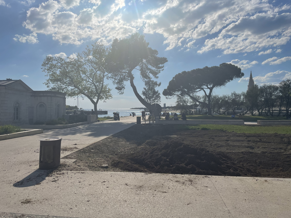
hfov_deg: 67.3
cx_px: 146
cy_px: 109
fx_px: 219
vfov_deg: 53.1
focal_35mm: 26
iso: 32
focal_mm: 4.2
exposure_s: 1/14925
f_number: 1.6
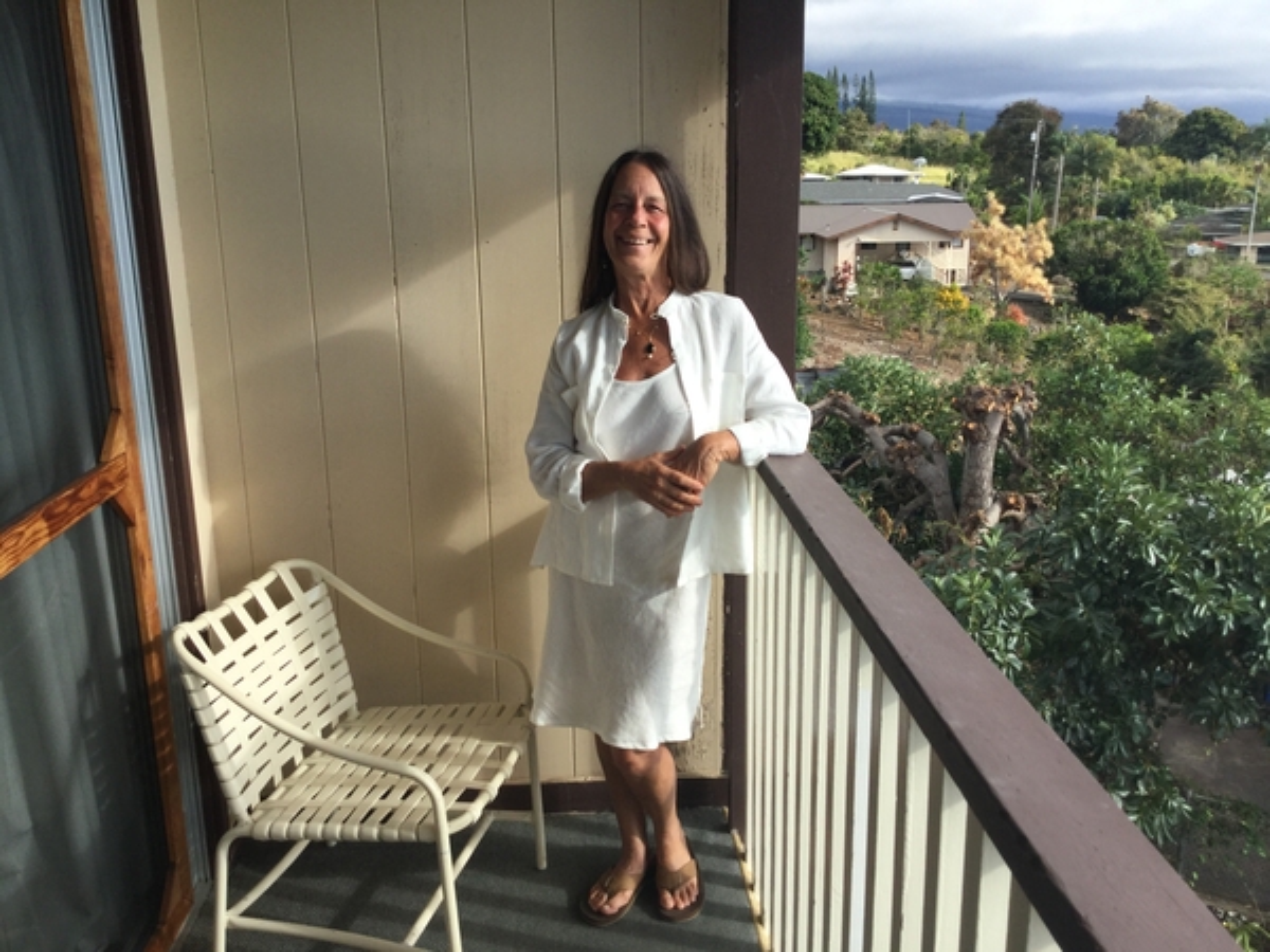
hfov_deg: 58.4
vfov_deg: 45.4
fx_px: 1137
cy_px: 476
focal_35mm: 31
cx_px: 635
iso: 25
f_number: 2.4
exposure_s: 1/608
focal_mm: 3.3
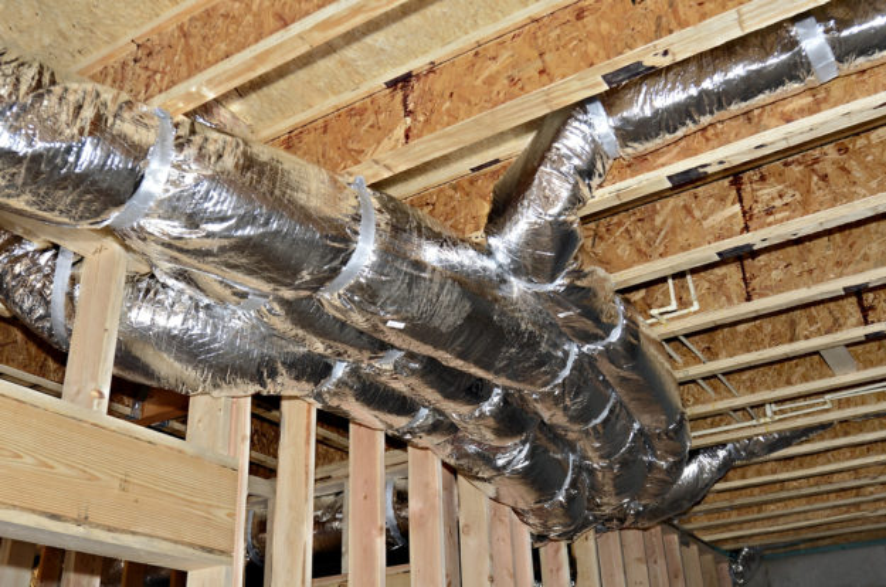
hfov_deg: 53.2
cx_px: 443
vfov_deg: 36.7
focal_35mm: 36
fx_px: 884
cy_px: 294
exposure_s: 1/80
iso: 320
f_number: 5.6
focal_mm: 24
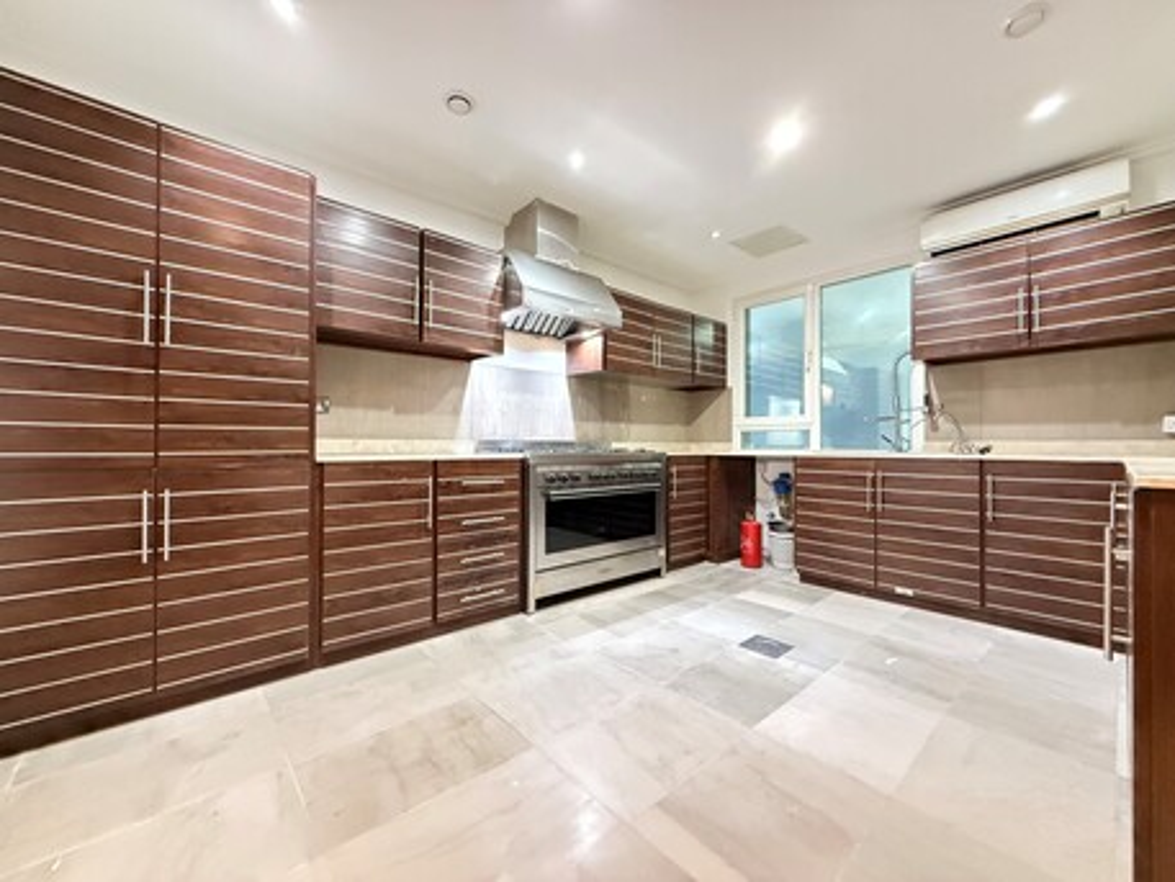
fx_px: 475
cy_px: 441
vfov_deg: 85.7
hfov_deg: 102.0
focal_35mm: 14
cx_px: 588
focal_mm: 2.22
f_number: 2.2
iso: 1250
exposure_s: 1/33
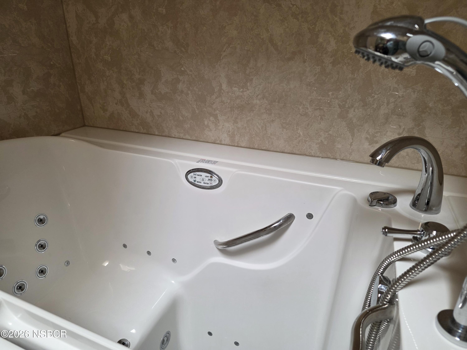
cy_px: 175
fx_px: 310
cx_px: 234
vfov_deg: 58.9
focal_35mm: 23
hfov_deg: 73.9
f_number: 1.7
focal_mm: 6.3
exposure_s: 1/120
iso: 200
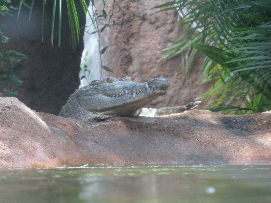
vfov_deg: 4.7
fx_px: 2481
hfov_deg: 6.3
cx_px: 125
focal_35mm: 317
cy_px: 110
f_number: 5.9
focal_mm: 46.8
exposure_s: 1/60
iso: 200
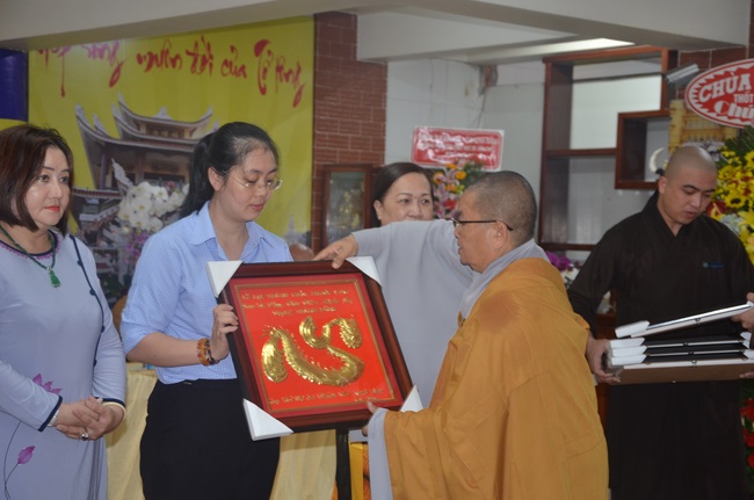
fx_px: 1505
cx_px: 377
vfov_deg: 18.9
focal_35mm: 72
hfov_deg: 28.1
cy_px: 250
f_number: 4.8
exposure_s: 1/60
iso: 800
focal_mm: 48
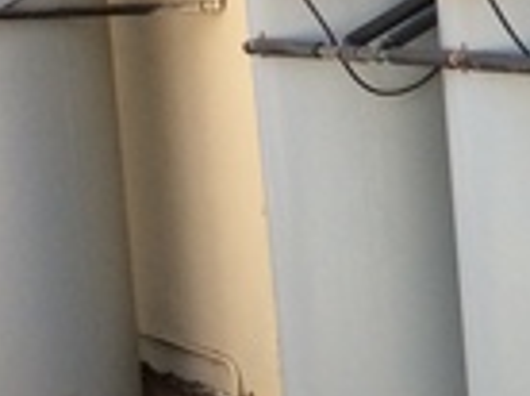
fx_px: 2338
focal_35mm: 153
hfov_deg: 12.1
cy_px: 236
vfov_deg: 9.7
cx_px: 883
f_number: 2.4
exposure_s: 1/206
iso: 32
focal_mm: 3.3
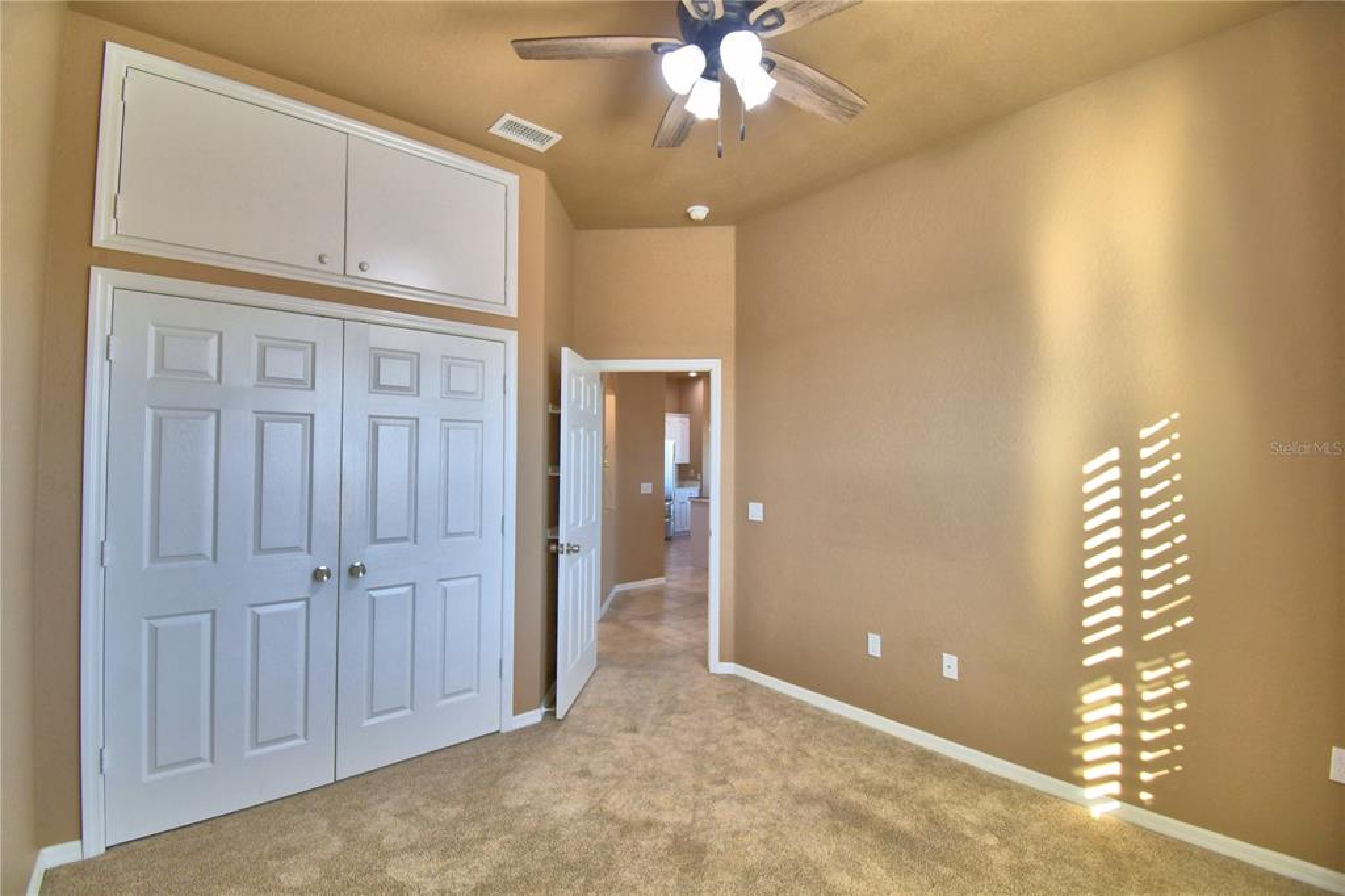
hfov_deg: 100.4
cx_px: 672
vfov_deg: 77.3
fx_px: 560
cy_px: 448
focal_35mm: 15
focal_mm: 10
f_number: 4.5
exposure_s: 1/125
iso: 400
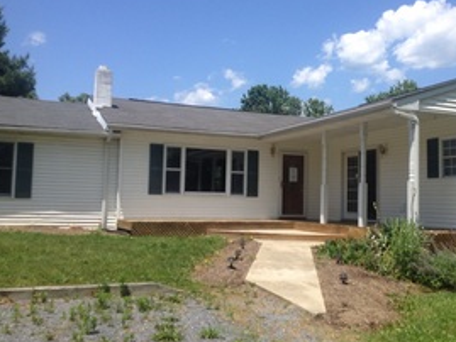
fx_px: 593
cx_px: 281
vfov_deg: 32.2
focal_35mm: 45
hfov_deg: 41.8
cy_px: 161
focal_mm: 4.28
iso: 64
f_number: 2.4
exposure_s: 1/1842
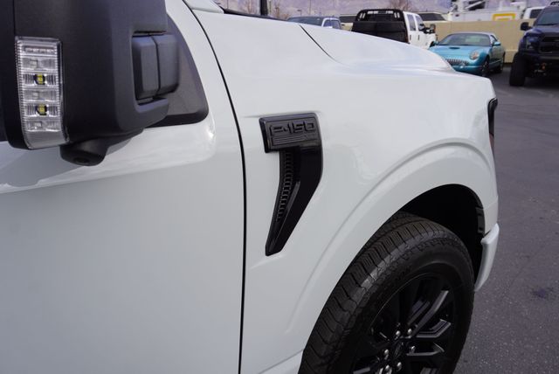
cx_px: 280
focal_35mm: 30
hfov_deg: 61.9
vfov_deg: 43.7
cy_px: 187
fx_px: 466
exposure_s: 1/125
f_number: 8
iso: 100
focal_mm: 20
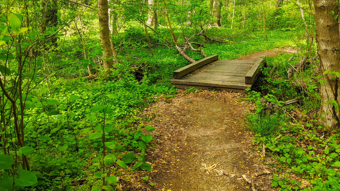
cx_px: 189
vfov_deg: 33.5
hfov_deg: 56.5
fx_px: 316
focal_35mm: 35
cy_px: 66
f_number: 1.8
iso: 41
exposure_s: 1/316
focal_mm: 4.44
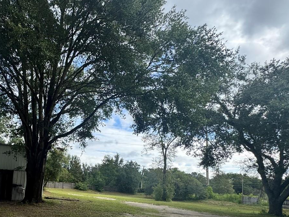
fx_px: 209
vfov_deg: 53.1
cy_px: 155
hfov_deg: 63.5
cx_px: 59
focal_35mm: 25
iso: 40
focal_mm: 2.22
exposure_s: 1/505
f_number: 2.2
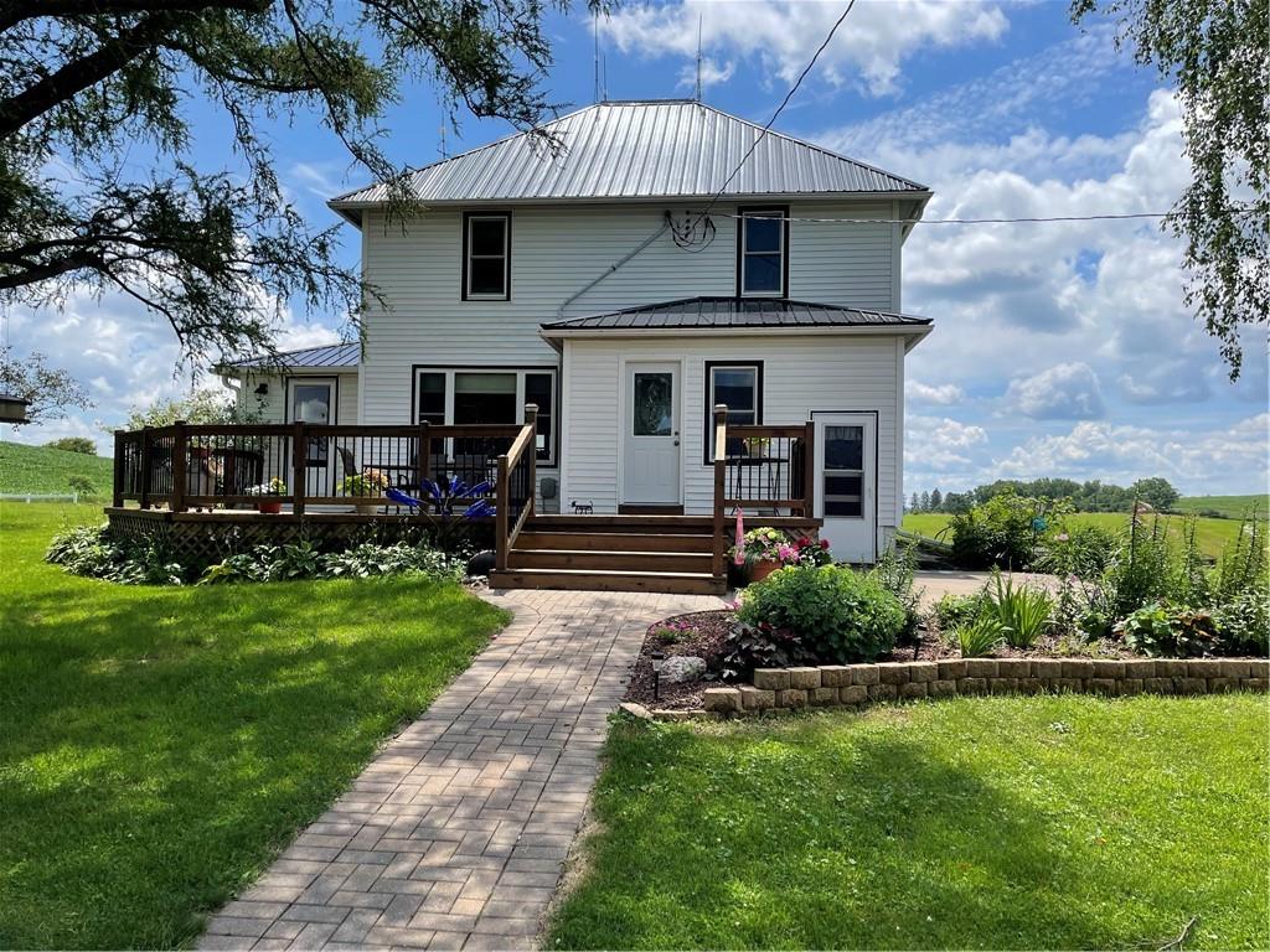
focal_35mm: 26
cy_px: 476
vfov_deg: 53.1
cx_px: 635
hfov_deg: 67.3
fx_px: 954
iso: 32
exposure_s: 1/3731
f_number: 1.6
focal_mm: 4.2
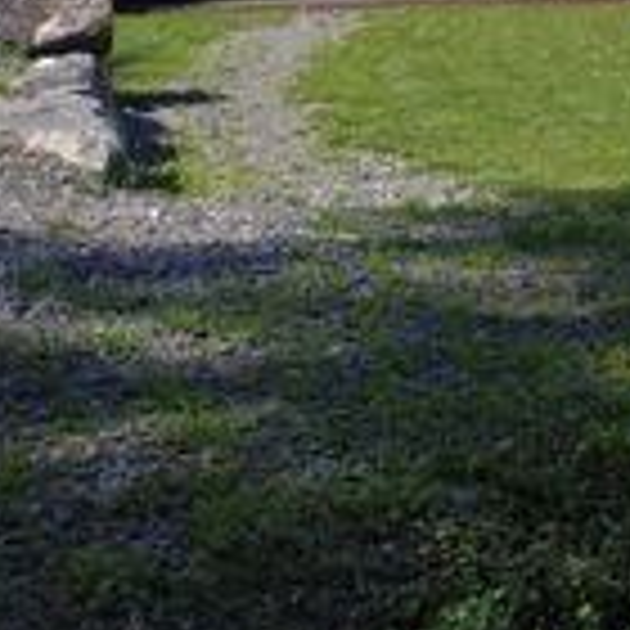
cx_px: 1107
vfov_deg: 17.2
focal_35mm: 91
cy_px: -315
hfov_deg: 16.3
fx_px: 1874
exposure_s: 1/1312
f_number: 1.9
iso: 100
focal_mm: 3.94
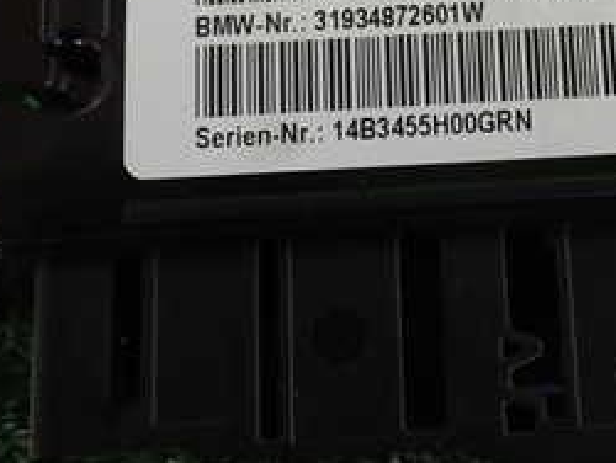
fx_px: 1282
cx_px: 505
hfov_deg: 26.4
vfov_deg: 19.9
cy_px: 5
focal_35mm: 72
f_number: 3.2
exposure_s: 1/80
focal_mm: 5.4
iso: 100
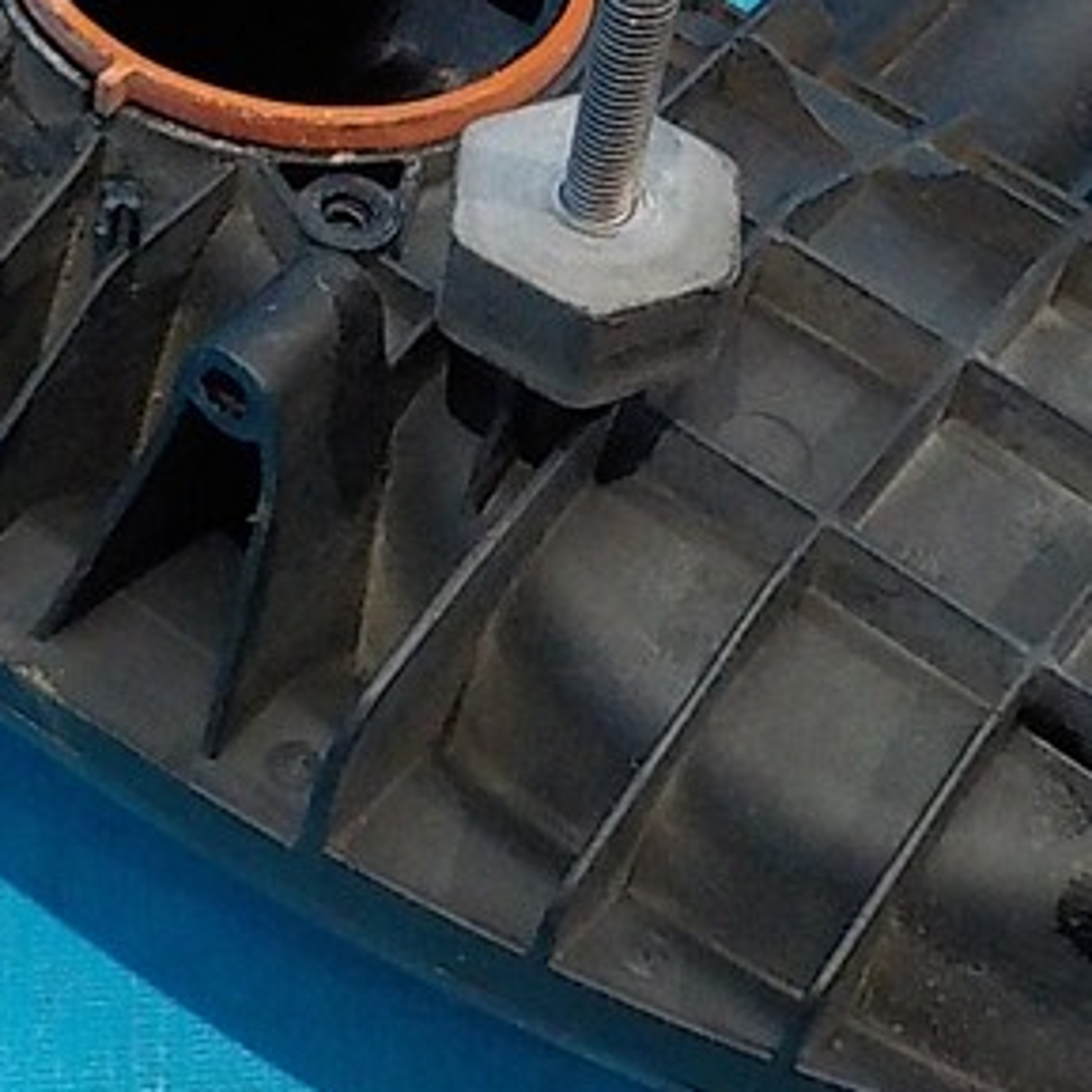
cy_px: 147
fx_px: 3355
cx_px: 548
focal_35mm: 94
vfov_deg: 18.2
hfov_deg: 18.5
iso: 400
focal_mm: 4.1
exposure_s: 1/25
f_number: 3.3
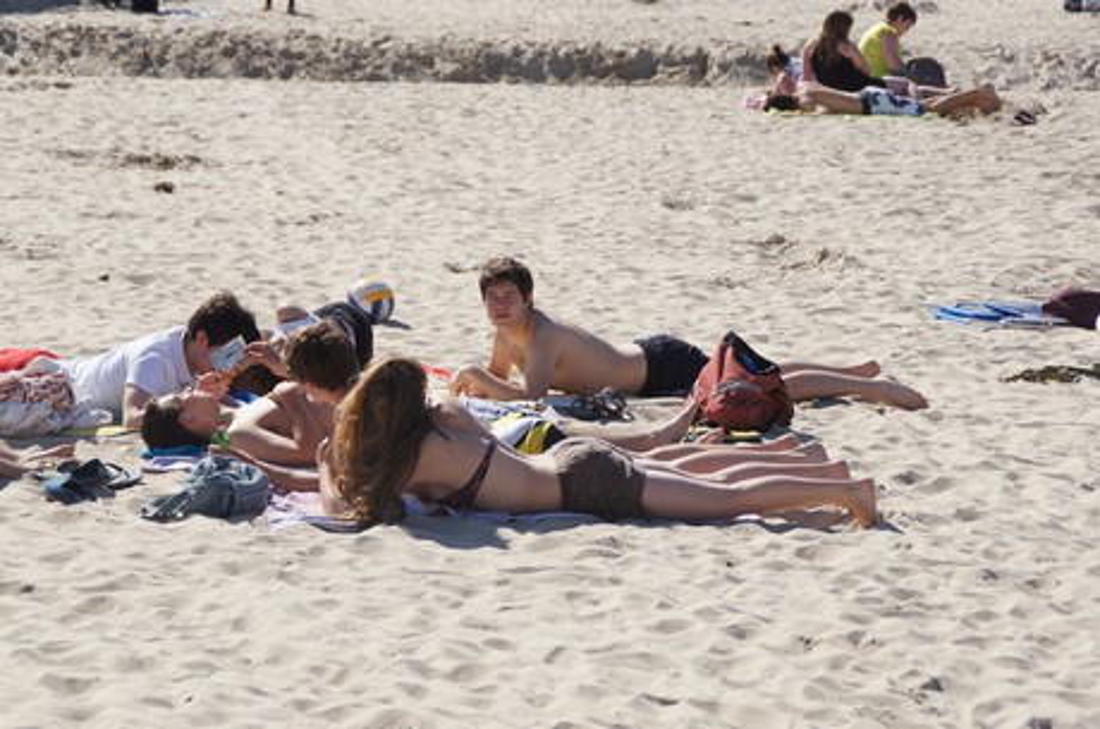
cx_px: 550
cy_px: 364
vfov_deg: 10.1
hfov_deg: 15.2
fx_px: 4118
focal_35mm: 135
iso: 100
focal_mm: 90
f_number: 7.1
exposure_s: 1/400
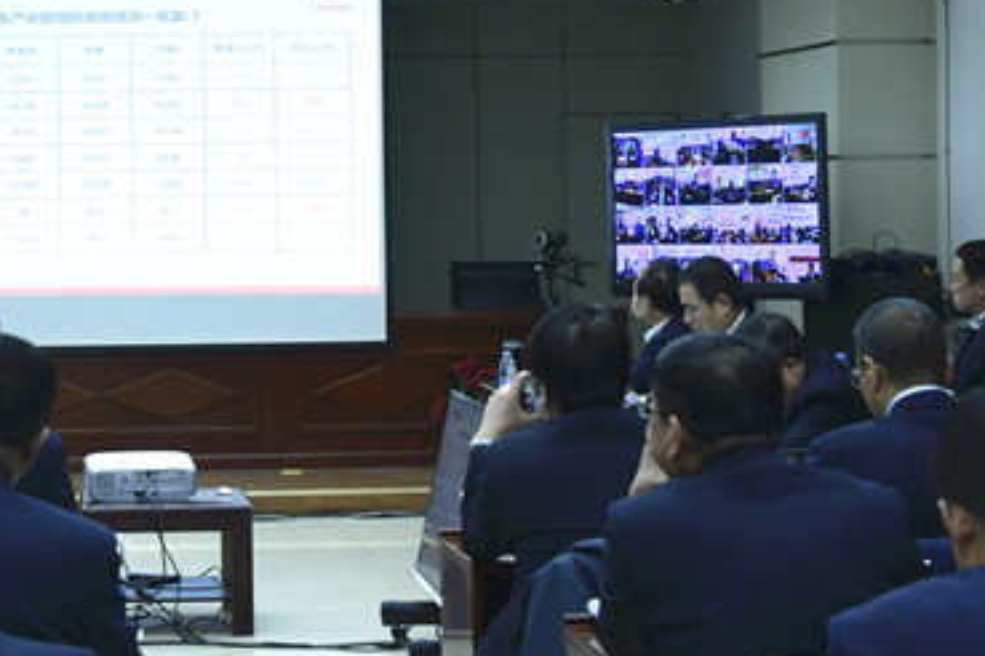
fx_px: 1888
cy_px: 415
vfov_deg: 19.7
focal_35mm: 69
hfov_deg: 28.0
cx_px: 80
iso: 1000
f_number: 6.3
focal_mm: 34
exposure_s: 1/160
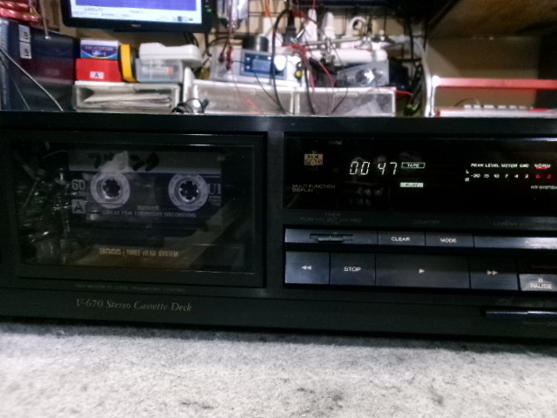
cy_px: 209
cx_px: 278
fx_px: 451
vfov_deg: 49.7
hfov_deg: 63.4
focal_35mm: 28
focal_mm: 5.1
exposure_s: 1/34
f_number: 3.9
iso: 800
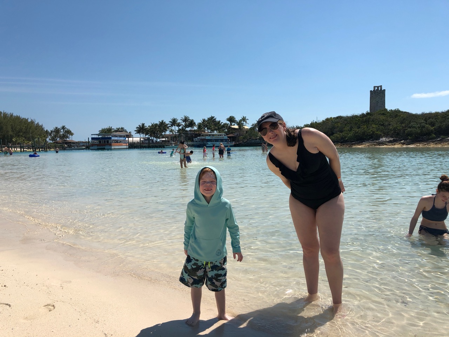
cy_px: 168
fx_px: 363
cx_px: 224
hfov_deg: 63.4
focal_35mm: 28
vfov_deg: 49.7
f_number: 1.8
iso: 20
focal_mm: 4
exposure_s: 1/4425
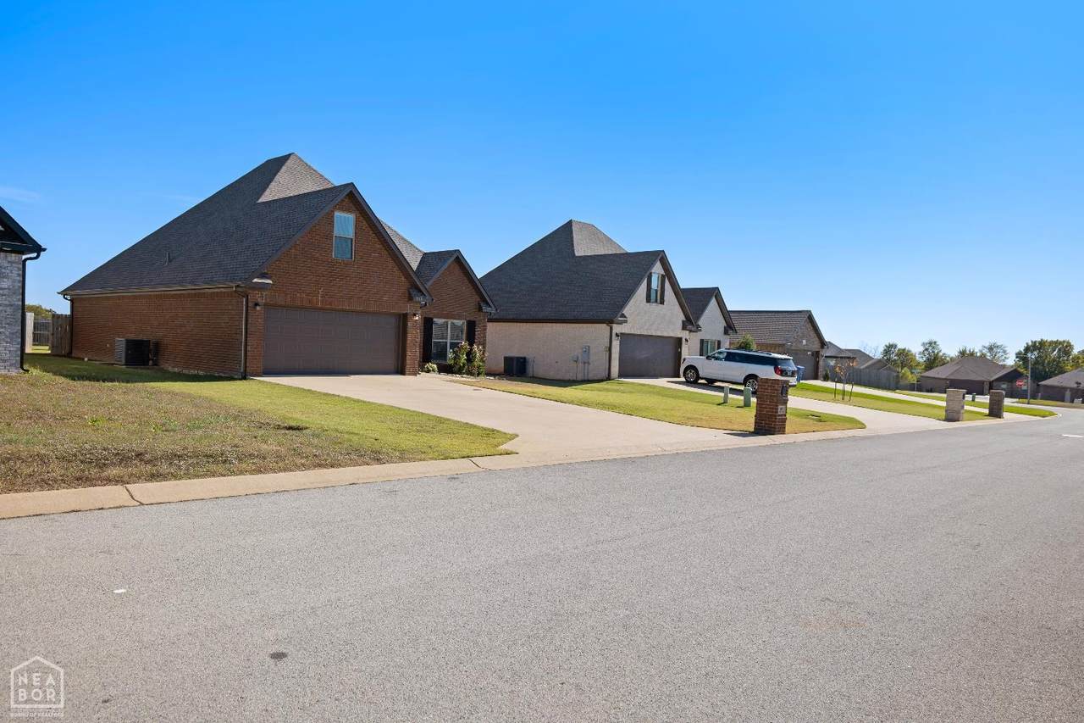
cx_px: 542
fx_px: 723
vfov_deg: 53.1
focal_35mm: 24
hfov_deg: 73.8
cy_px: 362
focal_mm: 24
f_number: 5.6
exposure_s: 1/250
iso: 100
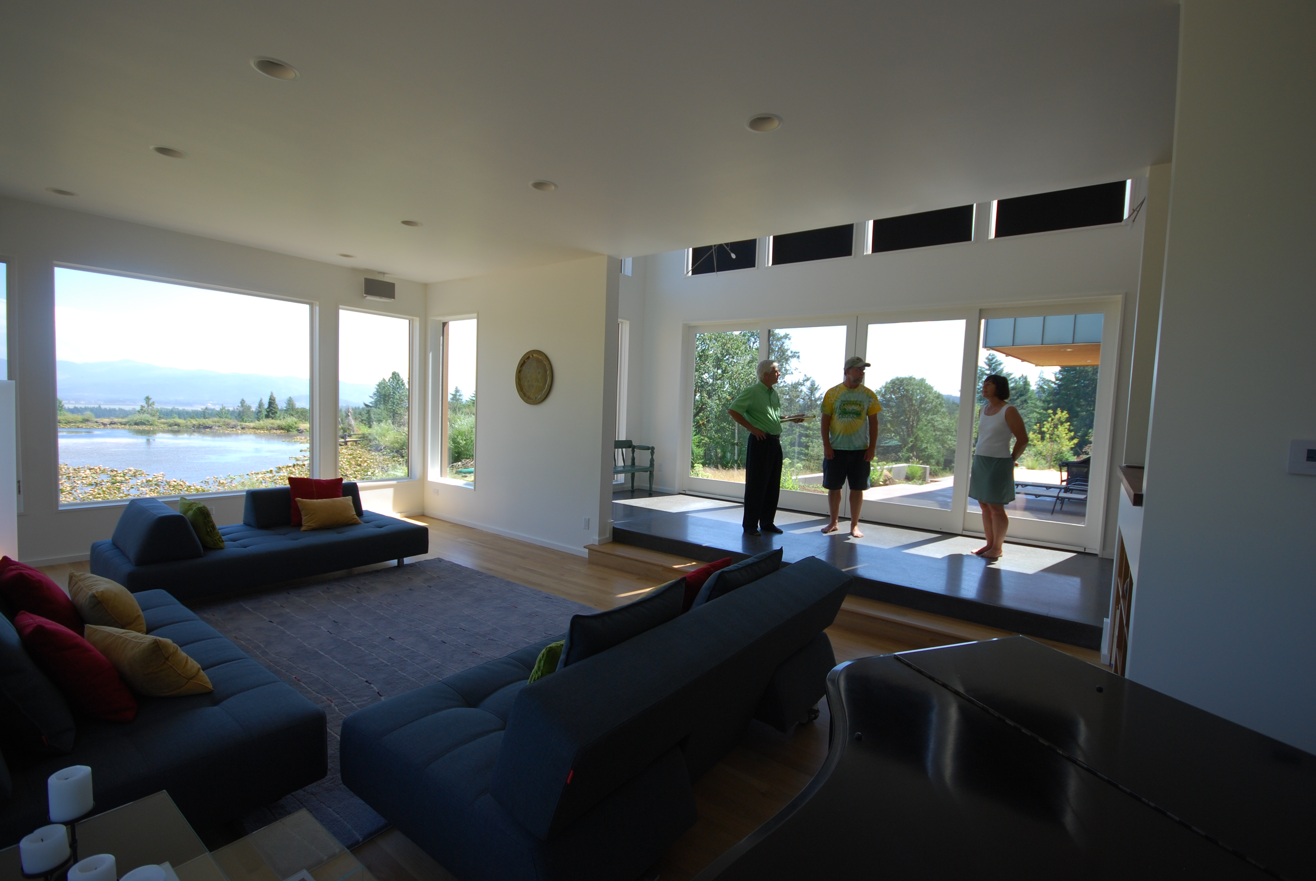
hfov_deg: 100.3
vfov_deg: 77.5
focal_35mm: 15
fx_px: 549
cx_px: 658
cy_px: 440
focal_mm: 10
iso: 180
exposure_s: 1/125
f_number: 5.6
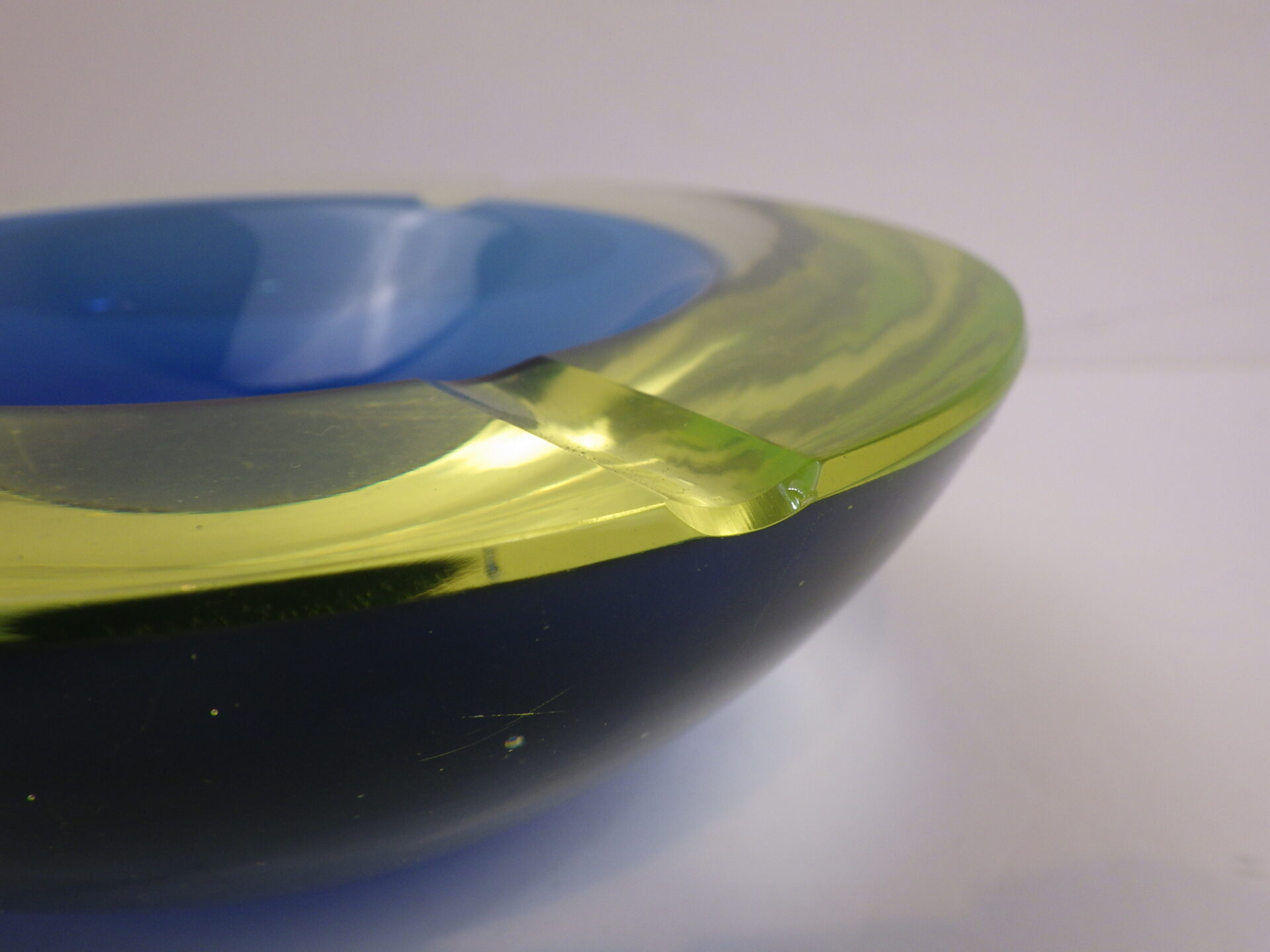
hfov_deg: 54.0
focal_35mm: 34
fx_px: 1247
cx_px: 635
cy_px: 476
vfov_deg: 41.8
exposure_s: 1/80
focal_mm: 6.1
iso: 125
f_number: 3.8
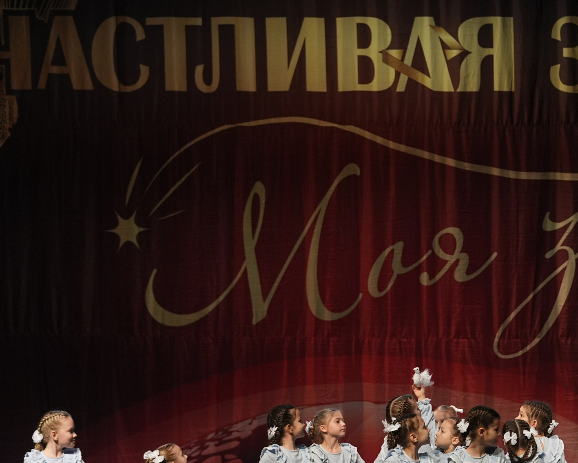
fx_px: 3045
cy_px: 315
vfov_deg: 8.7
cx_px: 456
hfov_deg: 10.8
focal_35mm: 178
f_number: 2.8
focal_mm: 105
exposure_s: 1/400
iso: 2000
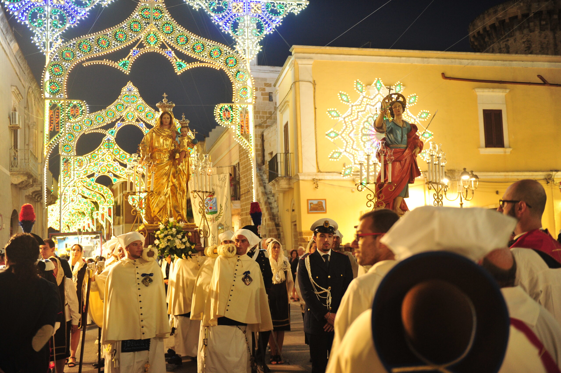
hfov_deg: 50.7
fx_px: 592
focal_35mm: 38
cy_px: 186
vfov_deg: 35.0
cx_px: 280
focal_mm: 38
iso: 2000
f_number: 2.8
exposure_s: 1/80
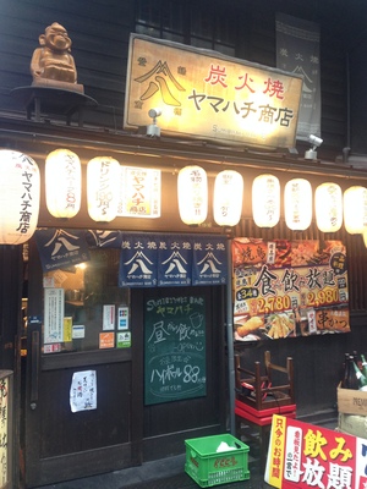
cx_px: 184
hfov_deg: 42.9
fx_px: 466
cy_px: 244
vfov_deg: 55.4
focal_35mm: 33
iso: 80
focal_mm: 4.12
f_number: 2.4
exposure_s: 1/20
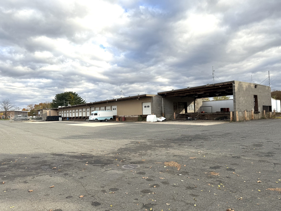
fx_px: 195
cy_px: 106
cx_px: 140
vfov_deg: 56.8
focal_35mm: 24
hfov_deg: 71.6
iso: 80
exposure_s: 1/2000
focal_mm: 6.76
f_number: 1.78
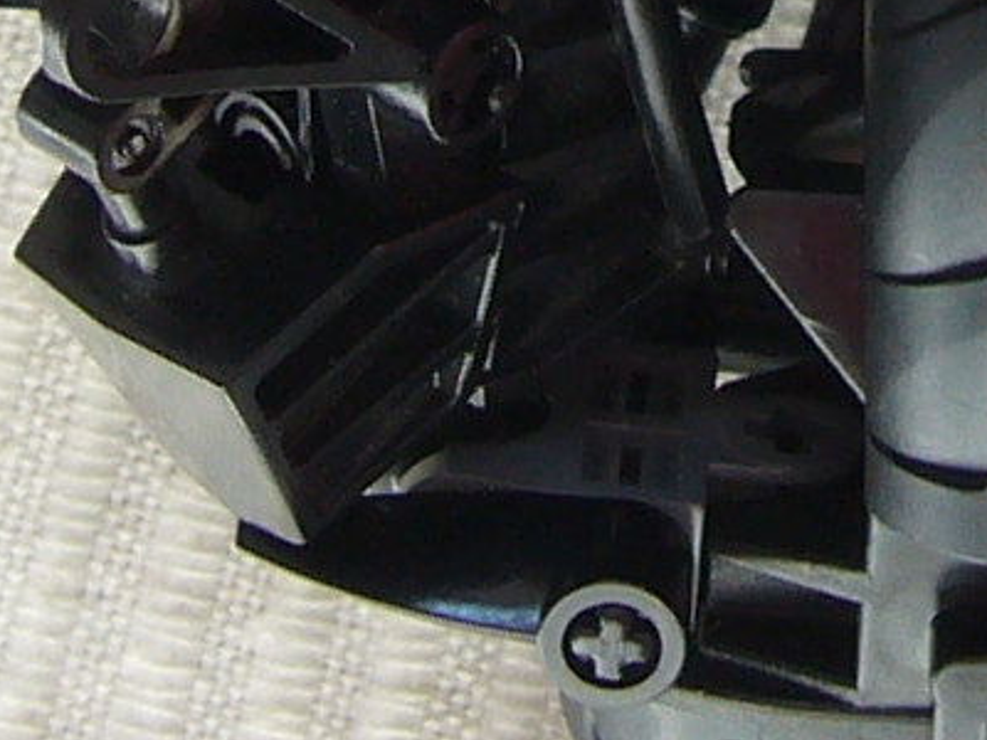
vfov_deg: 6.5
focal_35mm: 224
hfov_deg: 8.8
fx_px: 6387
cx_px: 1017
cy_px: -661
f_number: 2.8
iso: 80
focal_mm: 5.8
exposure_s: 1/60
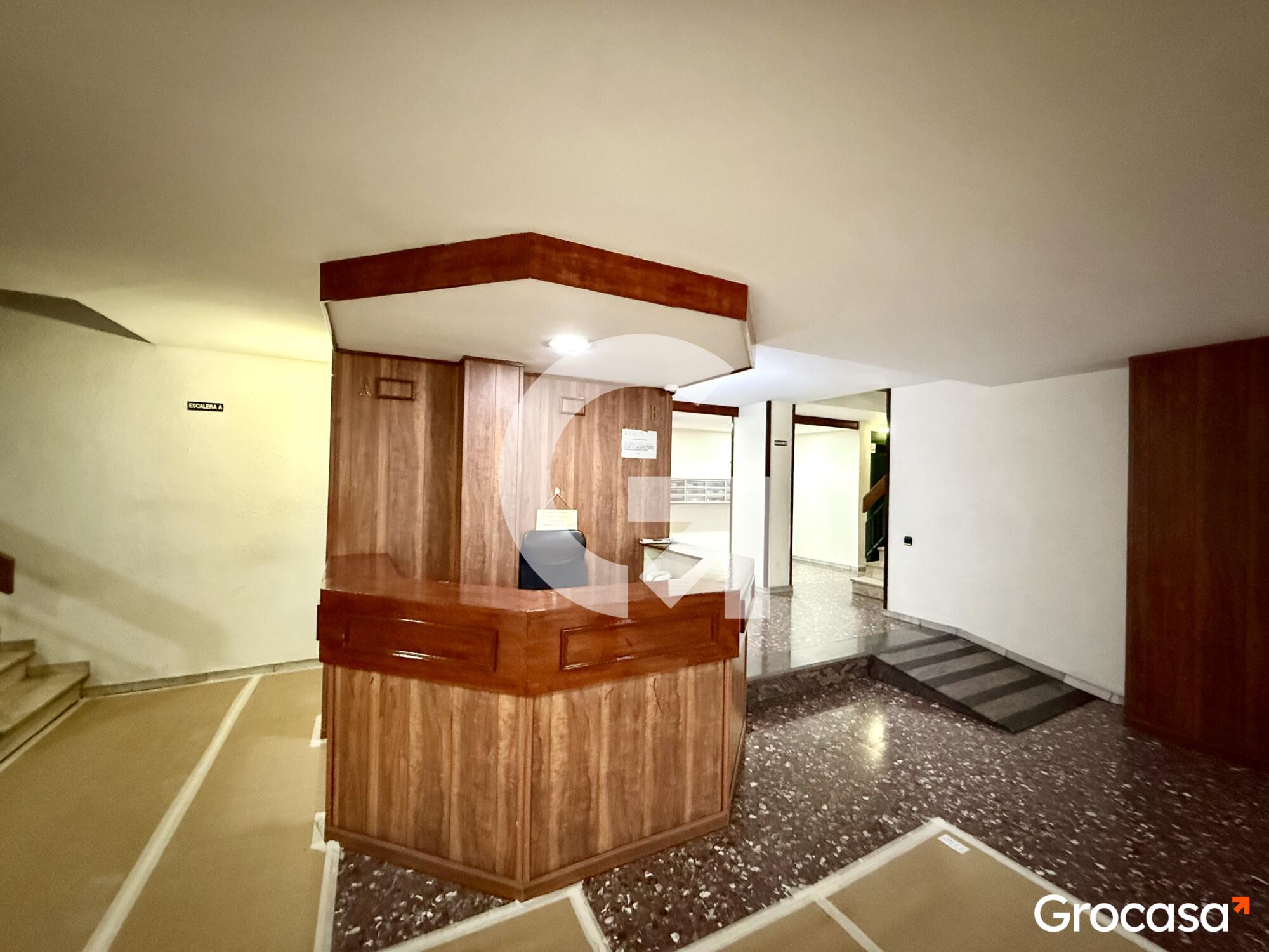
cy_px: 476
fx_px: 513
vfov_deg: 85.7
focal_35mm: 14
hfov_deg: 102.1
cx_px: 634
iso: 1250
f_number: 2.2
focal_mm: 2.22
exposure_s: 1/50
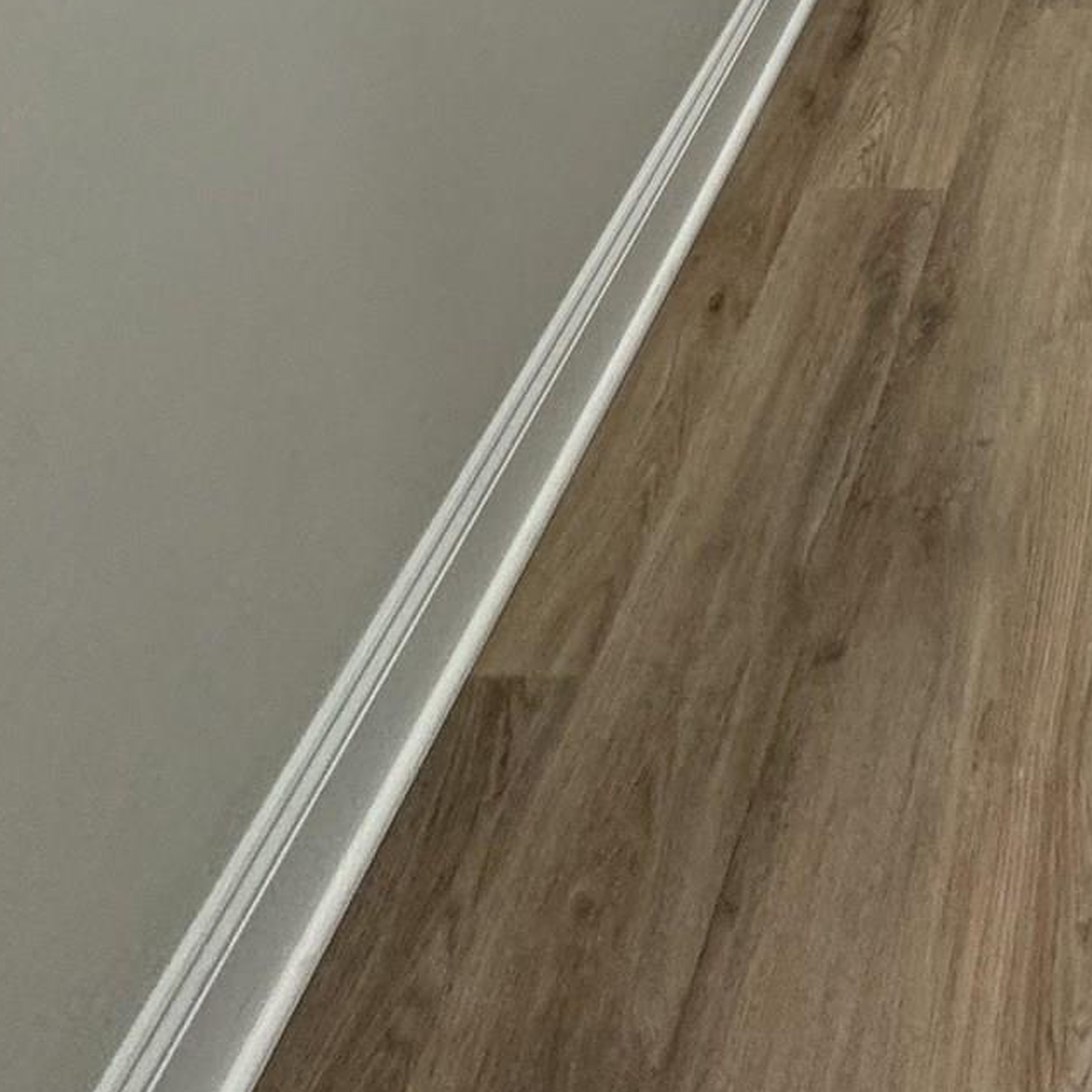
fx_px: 1606
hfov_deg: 30.8
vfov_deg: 23.7
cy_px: -763
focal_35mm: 45
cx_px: 1356
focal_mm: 2.22
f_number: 2.2
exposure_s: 1/60
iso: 200
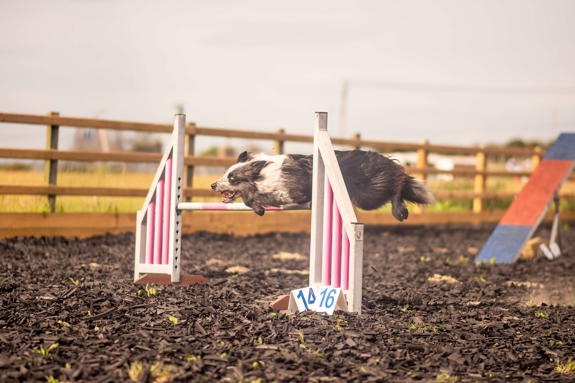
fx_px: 2036
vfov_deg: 10.8
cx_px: 288
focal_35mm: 128
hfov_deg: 16.1
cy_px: 192
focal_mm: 85
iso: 125
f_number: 1.8
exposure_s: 1/5000
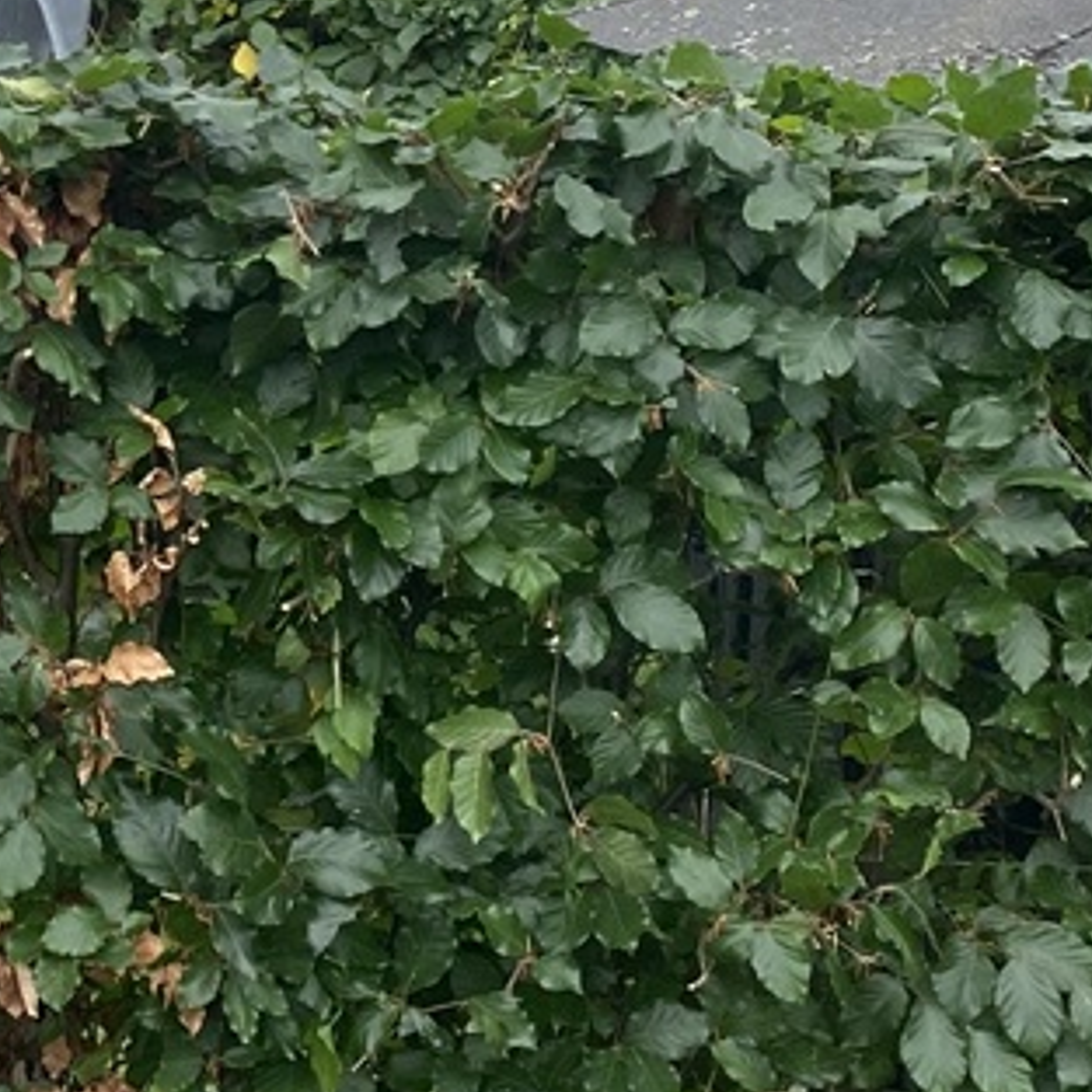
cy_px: 56
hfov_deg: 16.6
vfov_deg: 18.1
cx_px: -614
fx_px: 3355
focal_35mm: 94
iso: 32
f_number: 1.8
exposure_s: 1/778
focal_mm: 4.25
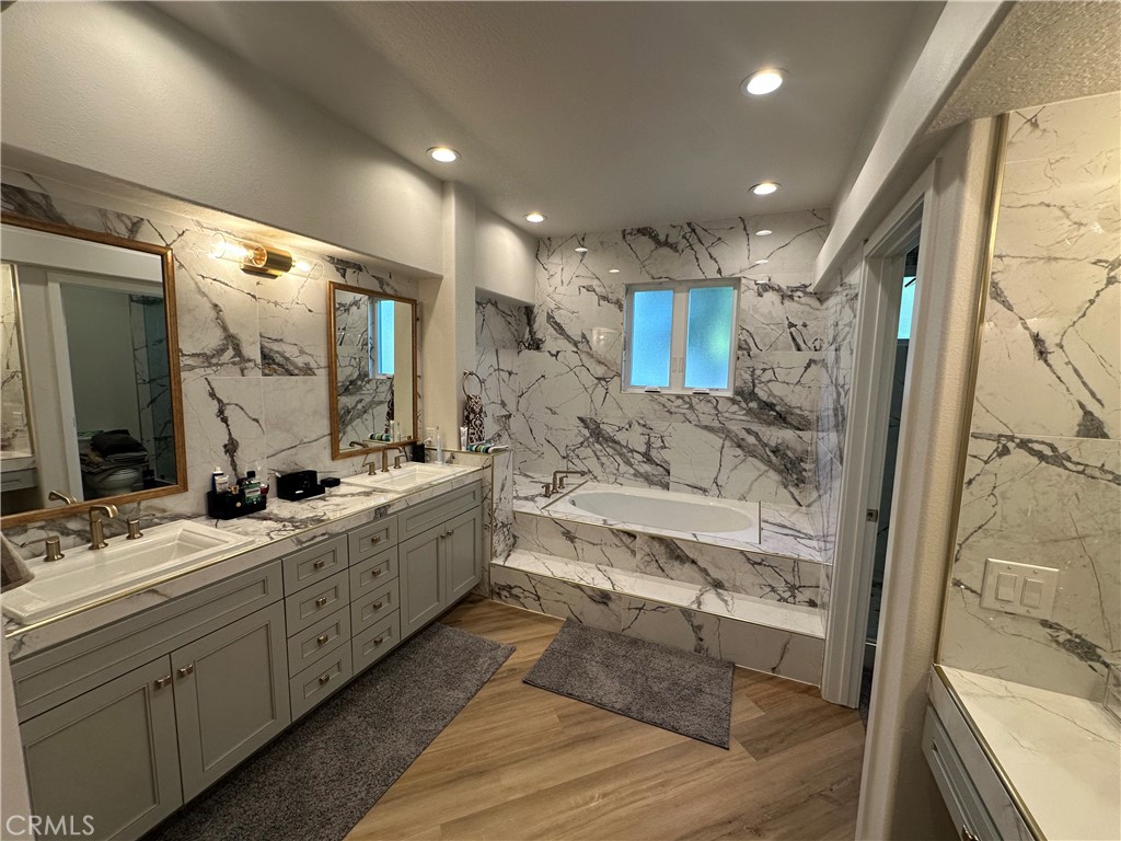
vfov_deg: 85.7
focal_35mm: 14
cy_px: 420
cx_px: 560
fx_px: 453
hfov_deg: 102.1
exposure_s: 1/120
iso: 160
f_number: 2.2
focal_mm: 2.22
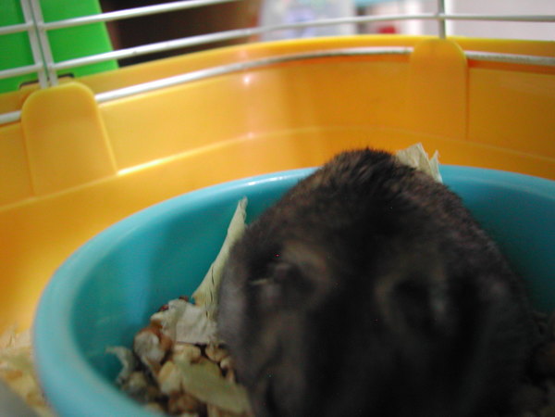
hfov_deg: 49.0
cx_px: 278
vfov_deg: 37.7
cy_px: 208
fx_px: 609
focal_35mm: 38
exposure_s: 1/4.3
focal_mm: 8
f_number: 2.8
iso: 190
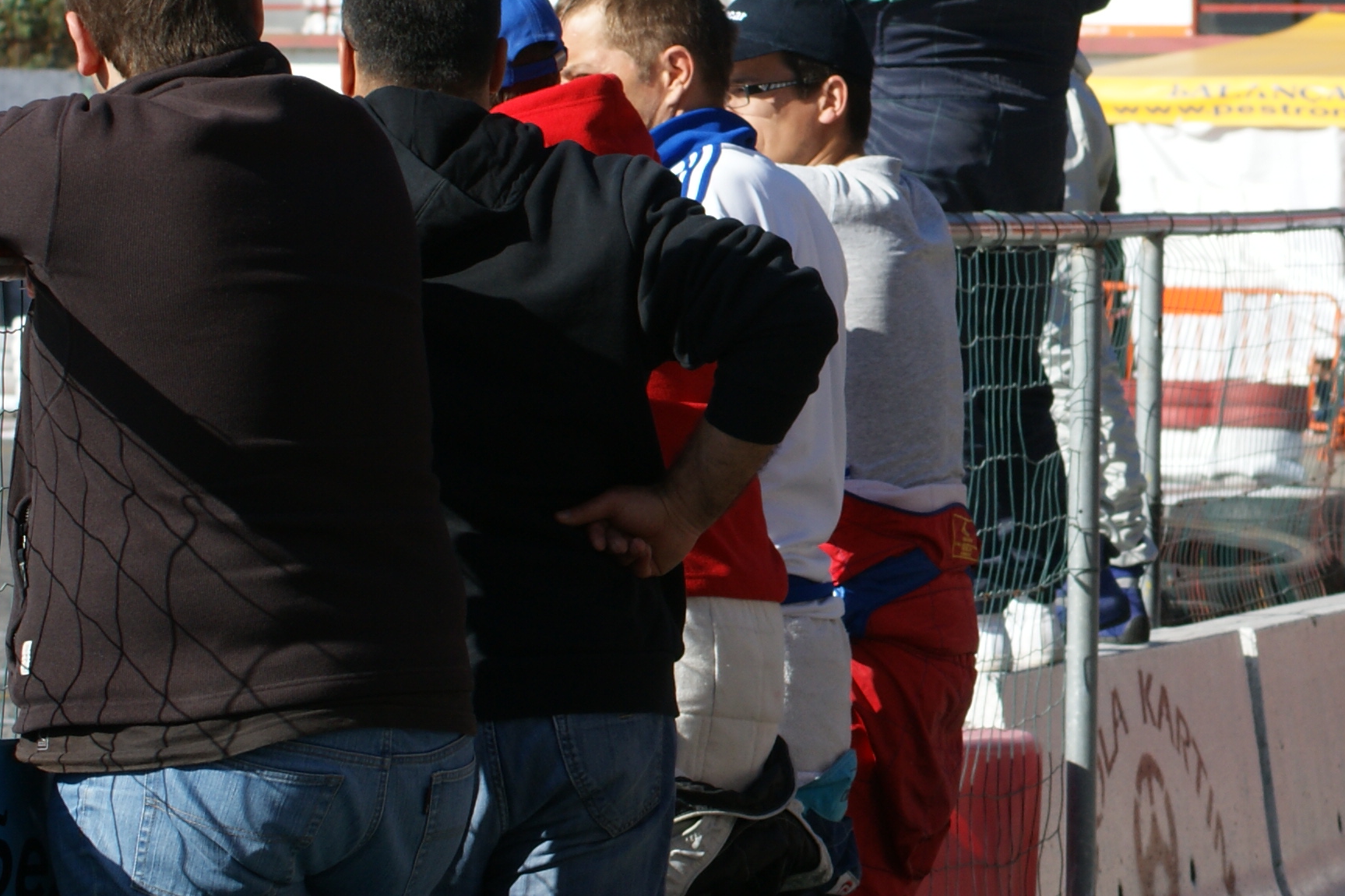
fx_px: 8191
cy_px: 284
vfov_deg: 6.3
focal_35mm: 219
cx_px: 1442
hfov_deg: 9.3
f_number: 7.1
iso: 100
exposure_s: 1/250
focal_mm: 55
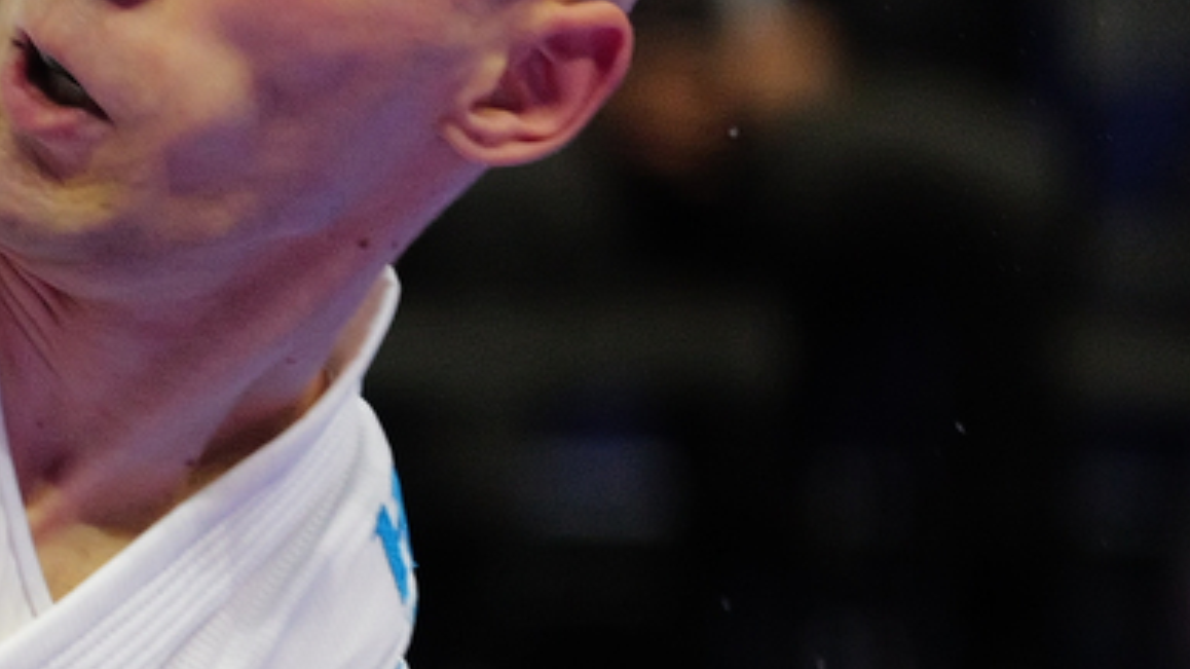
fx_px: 30572
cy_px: 364
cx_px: -2090
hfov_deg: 2.2
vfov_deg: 1.3
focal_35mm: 969
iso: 1600
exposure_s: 1/1000
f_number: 2.8
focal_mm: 143
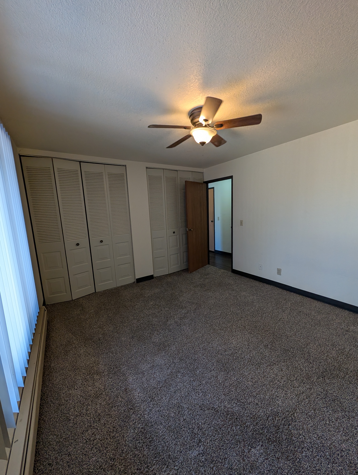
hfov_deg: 94.6
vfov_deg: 110.5
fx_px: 165
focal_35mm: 12
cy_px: 238
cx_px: 179
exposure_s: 1/226
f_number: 1.7
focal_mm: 2.02
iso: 137
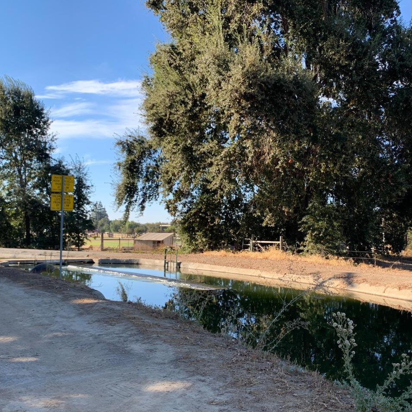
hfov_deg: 45.5
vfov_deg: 45.9
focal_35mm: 36
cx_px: 268
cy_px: 241
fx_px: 485
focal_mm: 4.25
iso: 25
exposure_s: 1/577
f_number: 1.8
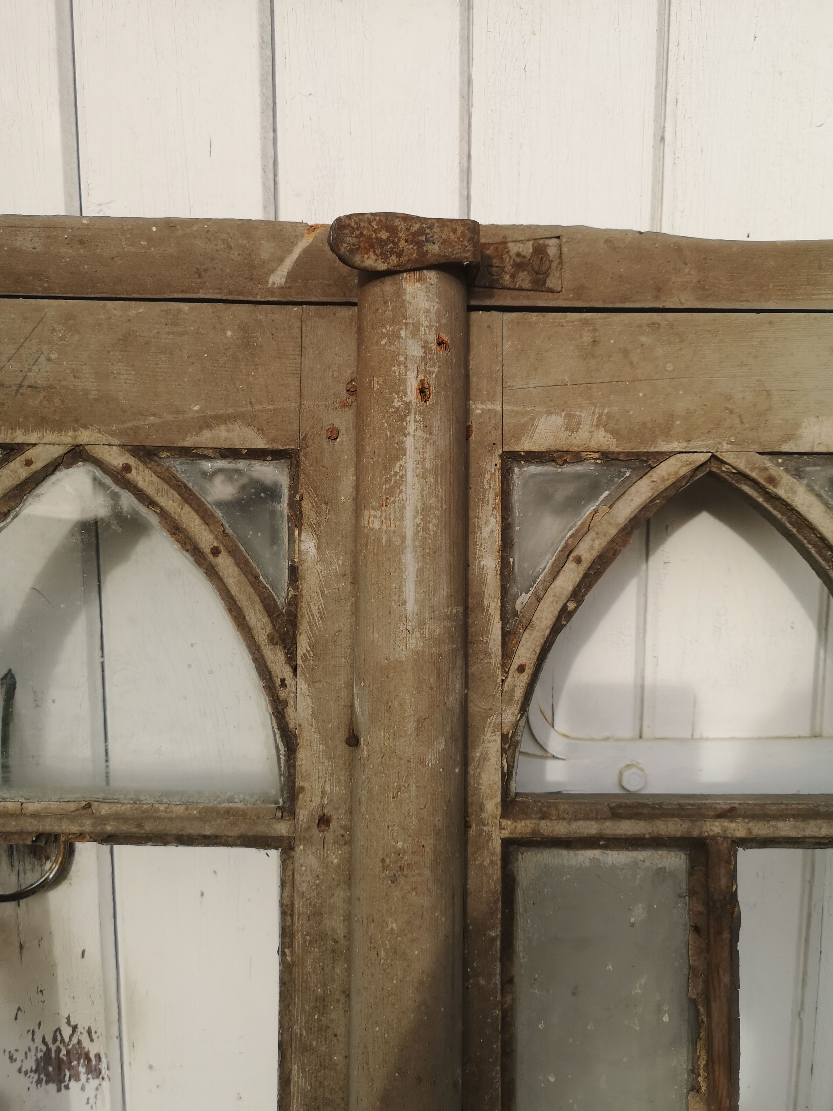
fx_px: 866
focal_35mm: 27
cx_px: 416
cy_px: 556
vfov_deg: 65.3
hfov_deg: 51.4
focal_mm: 5.58
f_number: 1.8
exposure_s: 1/1078
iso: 50
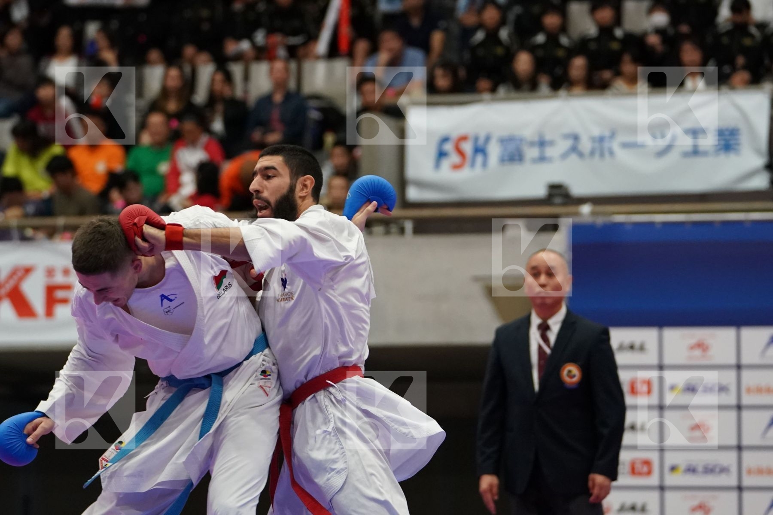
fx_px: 3886
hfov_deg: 11.4
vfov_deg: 7.6
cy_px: 258
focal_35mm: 181
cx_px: 386
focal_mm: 121
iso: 3200
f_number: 2.8
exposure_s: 1/1000
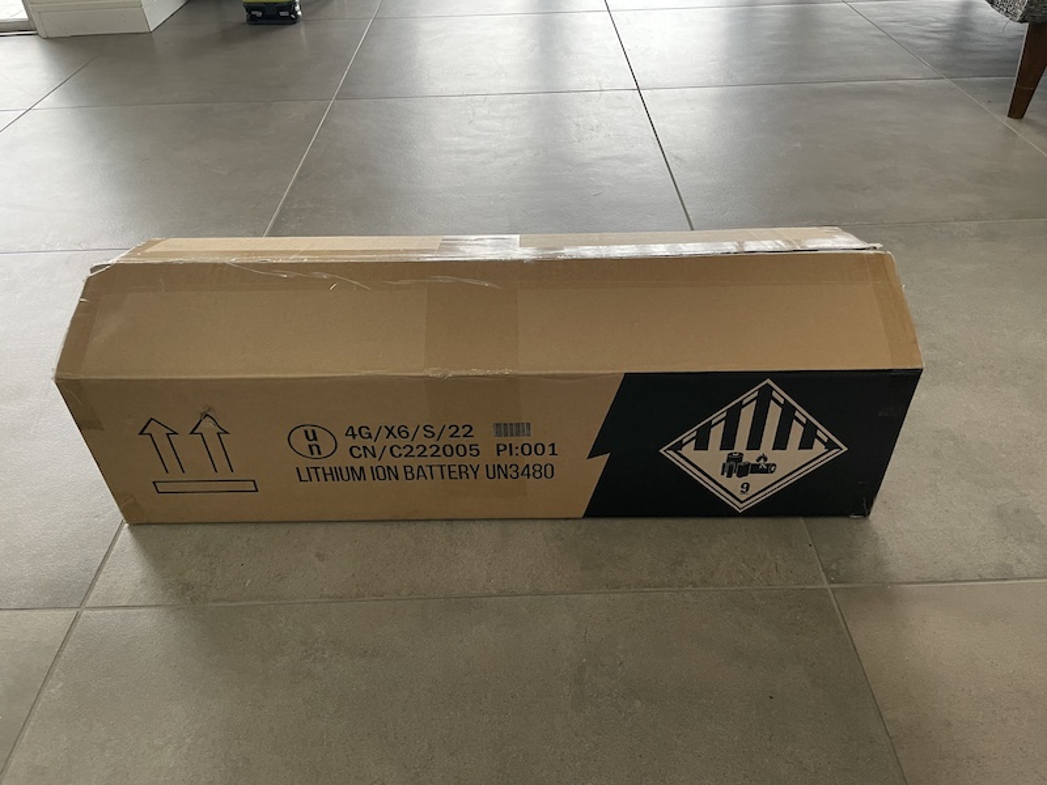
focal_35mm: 26
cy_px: 392
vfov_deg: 53.1
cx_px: 524
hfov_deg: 67.3
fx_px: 786
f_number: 1.6
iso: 125
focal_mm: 4.2
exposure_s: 1/90
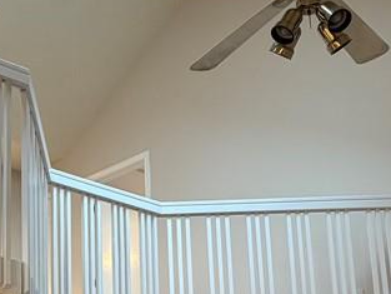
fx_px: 960
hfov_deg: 22.2
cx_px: 2
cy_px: 288
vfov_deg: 17.0
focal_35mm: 85
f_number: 1.6
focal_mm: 5.96
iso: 320
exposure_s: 1/60
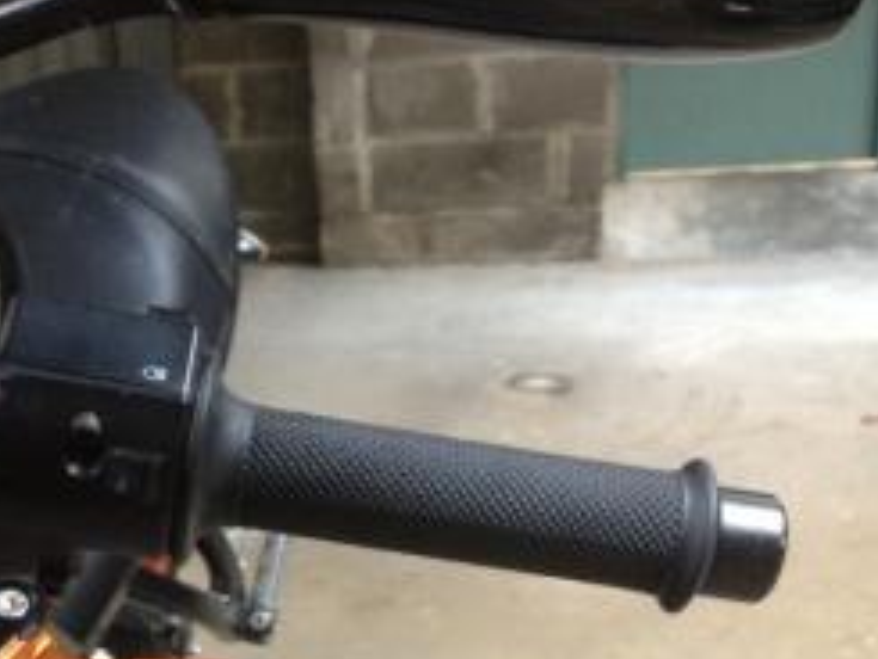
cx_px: 258
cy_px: 555
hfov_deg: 29.9
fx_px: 1624
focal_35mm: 64
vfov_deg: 22.5
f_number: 2.4
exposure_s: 1/20
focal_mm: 4.28
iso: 320
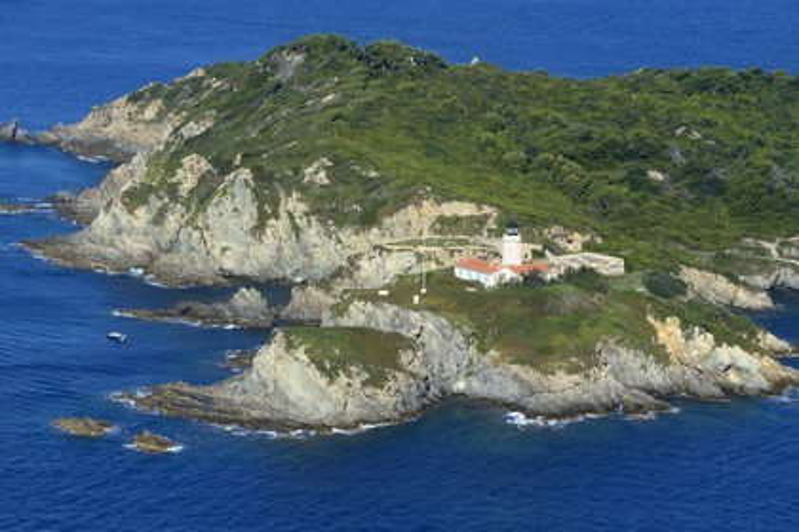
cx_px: 400
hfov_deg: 12.8
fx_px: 3551
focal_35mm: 160
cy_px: 266
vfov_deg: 8.6
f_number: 11
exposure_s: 1/1600
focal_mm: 160
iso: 800
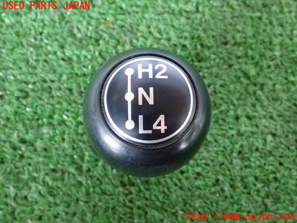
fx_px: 403
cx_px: 148
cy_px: 112
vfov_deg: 30.9
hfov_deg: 40.4
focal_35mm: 47
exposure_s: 1/40
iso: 800
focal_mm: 8.4
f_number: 3.1
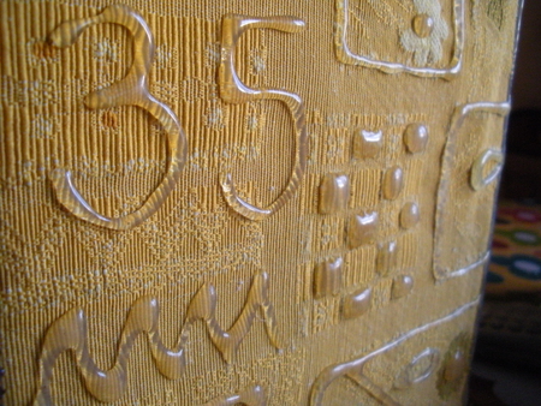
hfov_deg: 51.3
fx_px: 563
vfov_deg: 39.7
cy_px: 203
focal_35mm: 36
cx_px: 270
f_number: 3.5
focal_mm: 6.3
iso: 400
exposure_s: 1/46.2
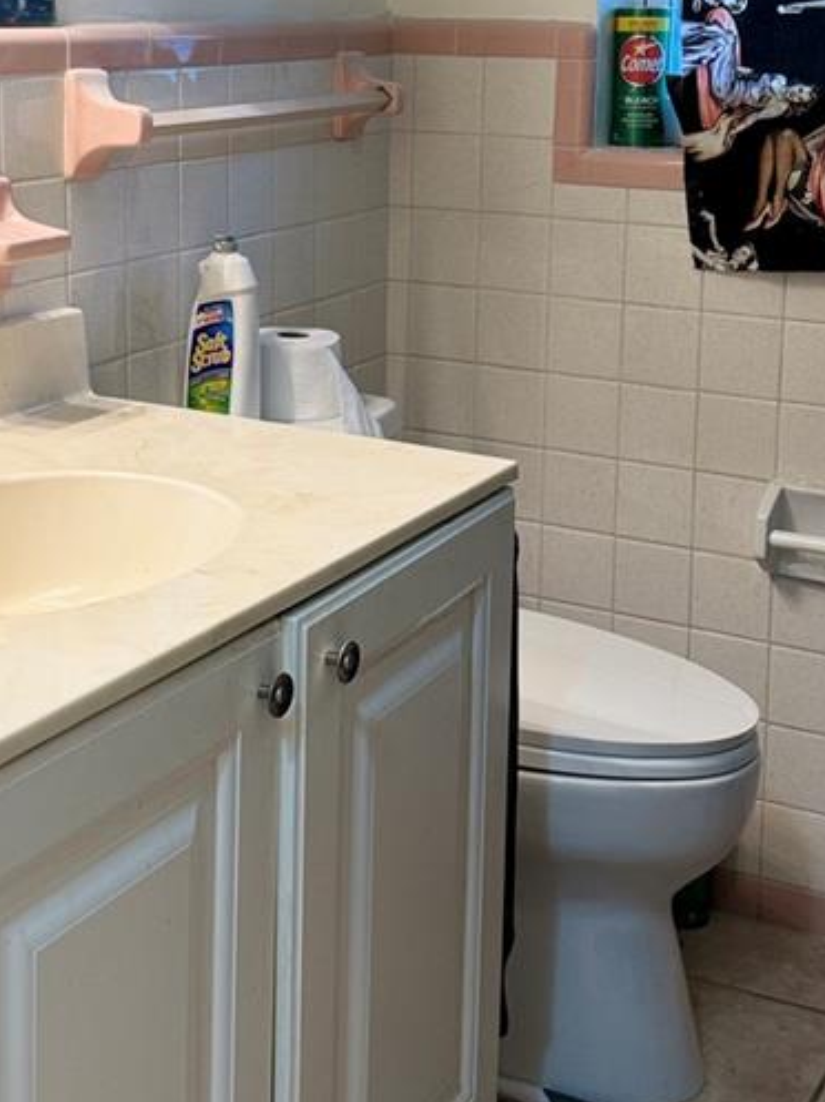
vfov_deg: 32.6
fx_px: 1845
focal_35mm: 58
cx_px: 317
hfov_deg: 25.1
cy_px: 277
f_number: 1.78
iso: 125
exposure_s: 1/60
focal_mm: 6.76
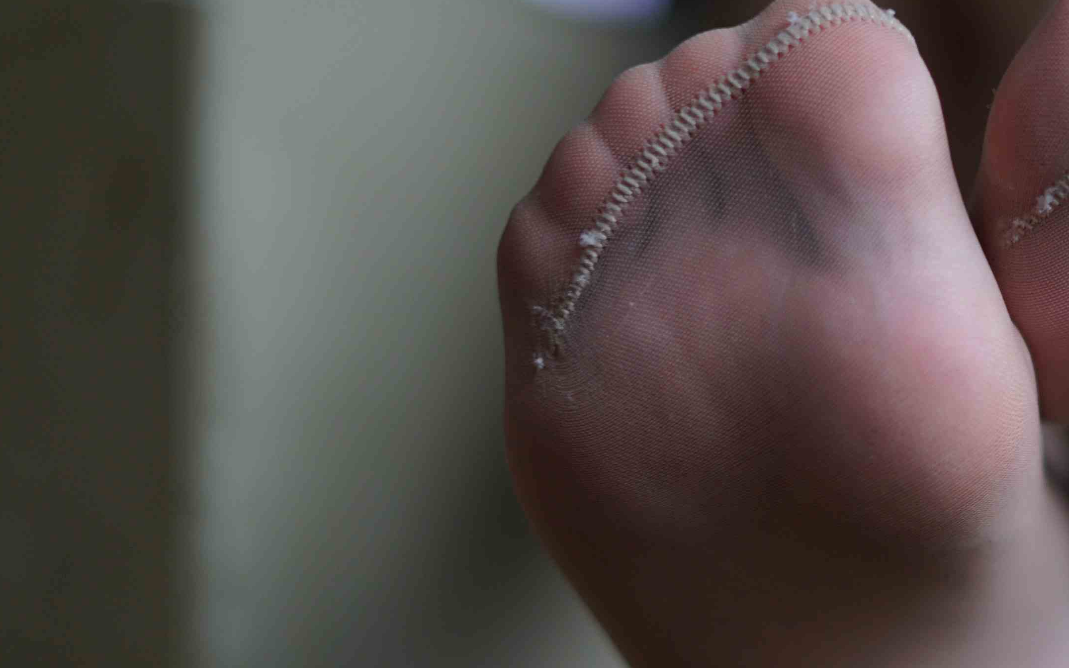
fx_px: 2913
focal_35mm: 100
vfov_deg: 13.1
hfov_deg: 20.3
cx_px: 1003
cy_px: 420
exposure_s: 1/250
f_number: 1.8
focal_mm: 50
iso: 200
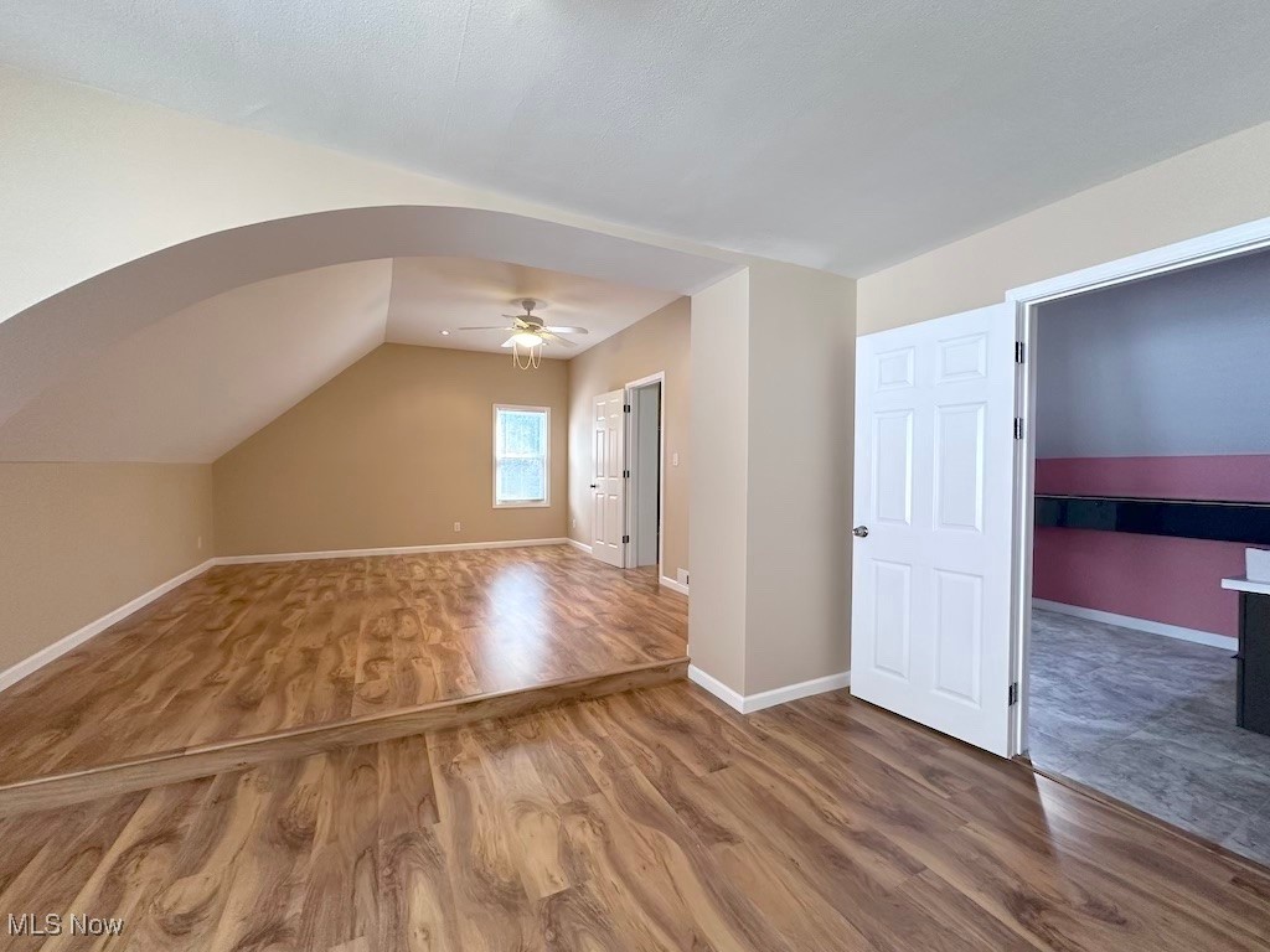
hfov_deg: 102.1
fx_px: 514
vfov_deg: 85.7
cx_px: 635
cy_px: 476
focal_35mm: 14
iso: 250
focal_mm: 2.22
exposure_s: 1/120
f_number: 2.2
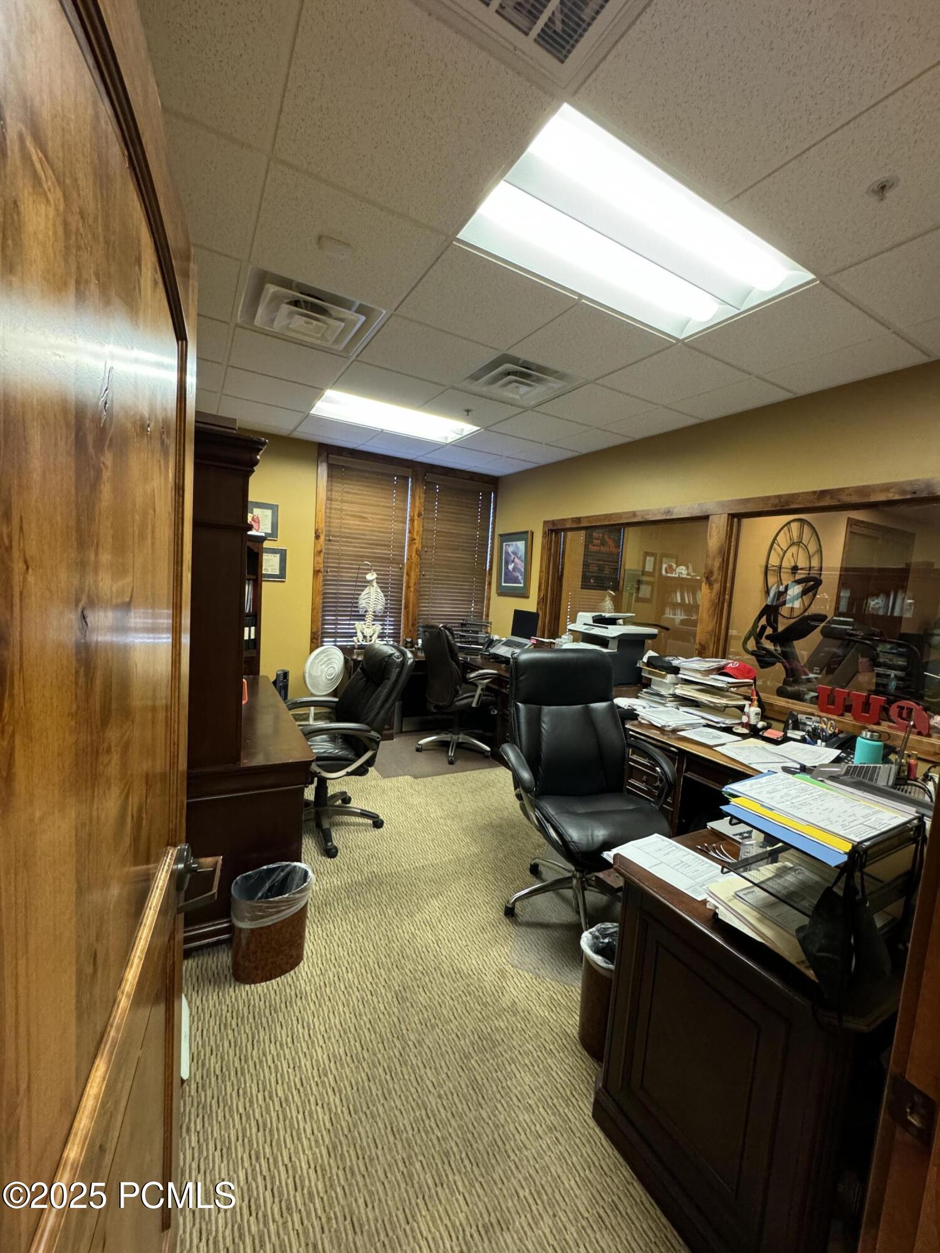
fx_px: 507
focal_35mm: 14
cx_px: 470
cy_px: 626
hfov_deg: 85.7
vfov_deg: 102.1
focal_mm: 2.22
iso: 640
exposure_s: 1/60
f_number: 2.2
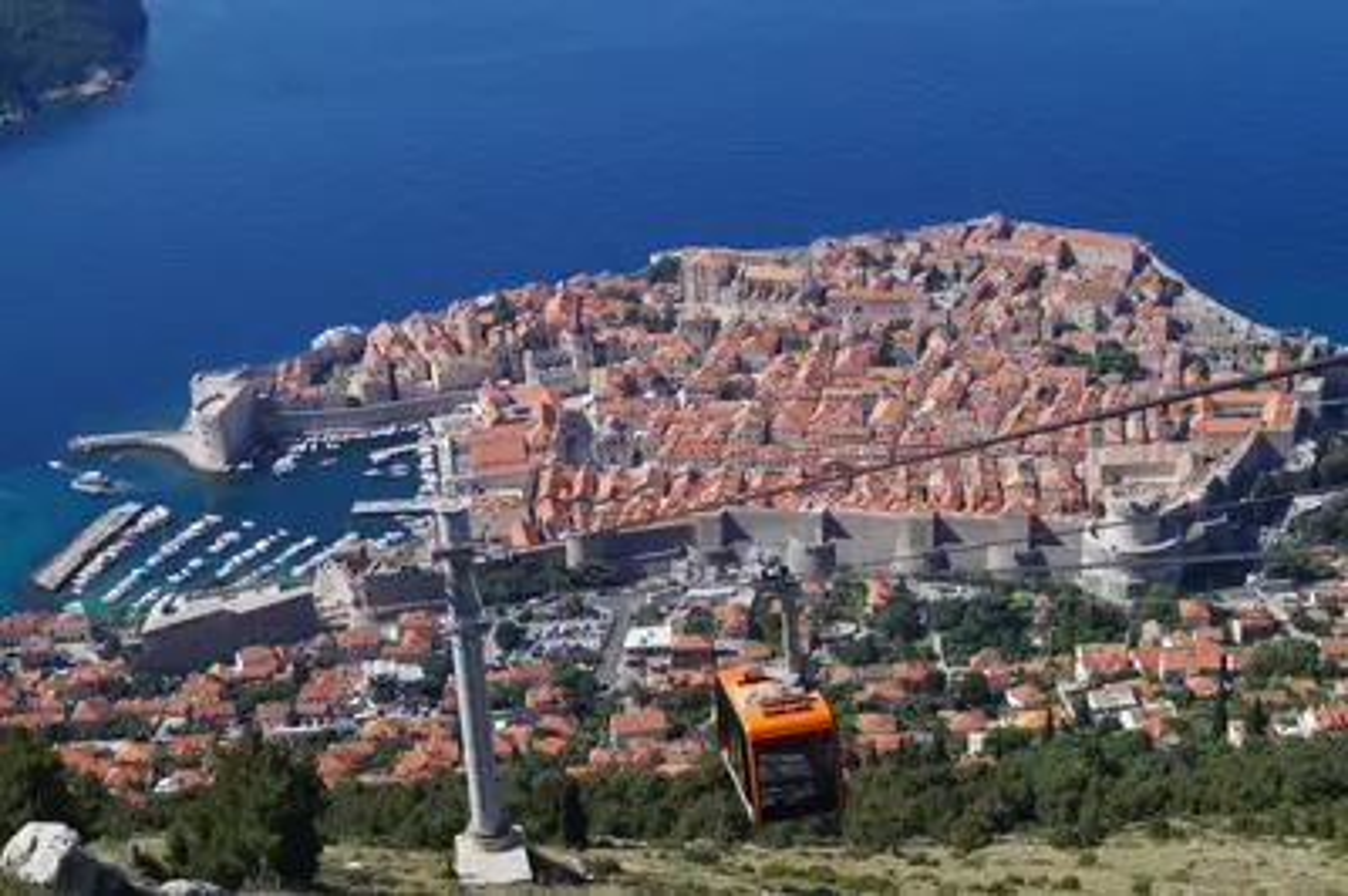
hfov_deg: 37.9
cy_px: 448
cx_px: 674
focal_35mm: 52
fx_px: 1964
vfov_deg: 25.7
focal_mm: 35
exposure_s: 1/160
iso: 100
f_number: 11
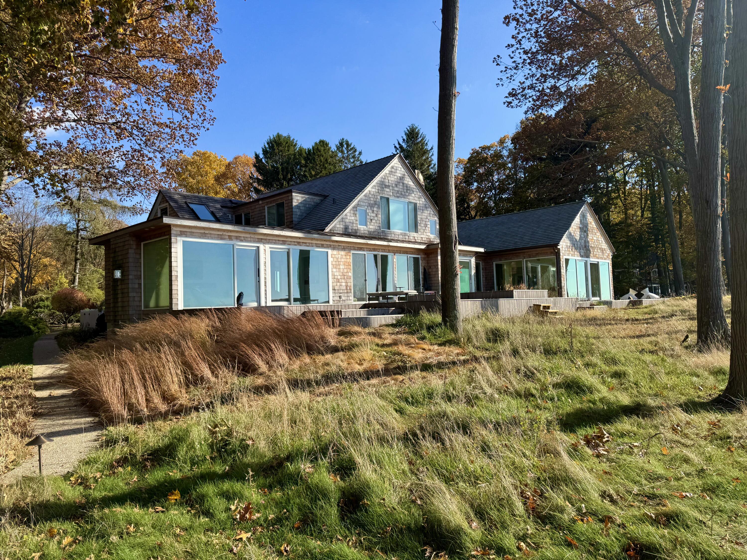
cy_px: 280
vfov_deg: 56.8
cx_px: 374
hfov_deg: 71.6
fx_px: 518
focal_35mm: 24
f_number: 1.78
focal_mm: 6.76
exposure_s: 1/2710
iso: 80
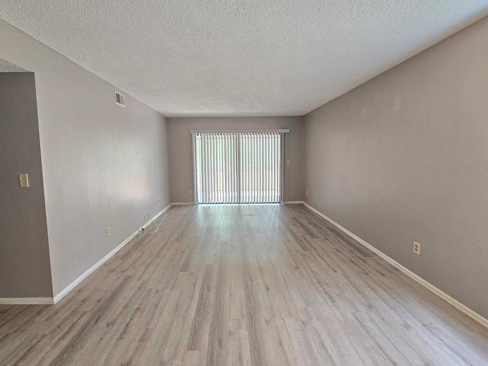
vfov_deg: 85.5
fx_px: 197
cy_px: 170
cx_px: 228
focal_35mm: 14
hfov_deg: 101.9
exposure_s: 1/60
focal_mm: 2.2
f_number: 2.2
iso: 200
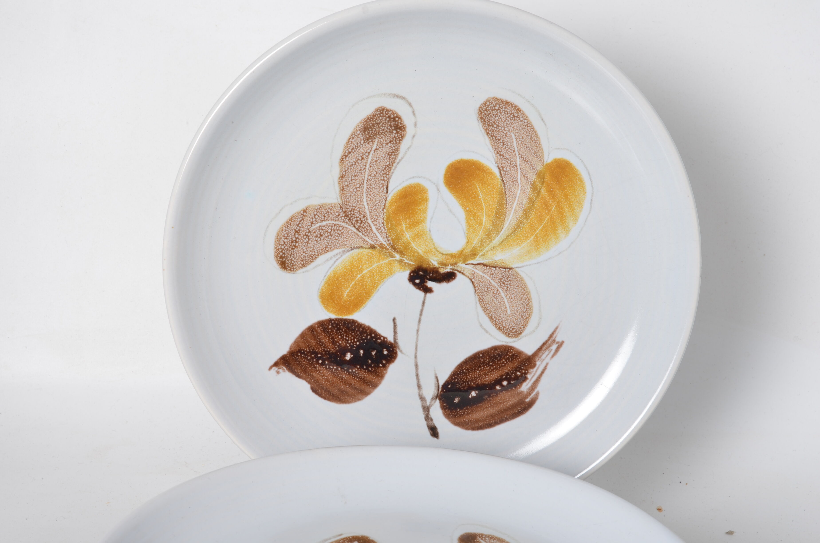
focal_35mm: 75
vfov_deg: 18.1
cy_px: 272
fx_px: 1705
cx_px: 410
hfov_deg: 27.0
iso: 100
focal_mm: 50
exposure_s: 1/125
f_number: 11
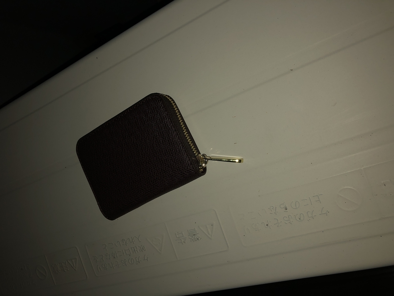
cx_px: 197
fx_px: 319
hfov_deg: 63.4
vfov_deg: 49.7
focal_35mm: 28
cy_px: 148
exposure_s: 1/36
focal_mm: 3.99
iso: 20
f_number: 1.8
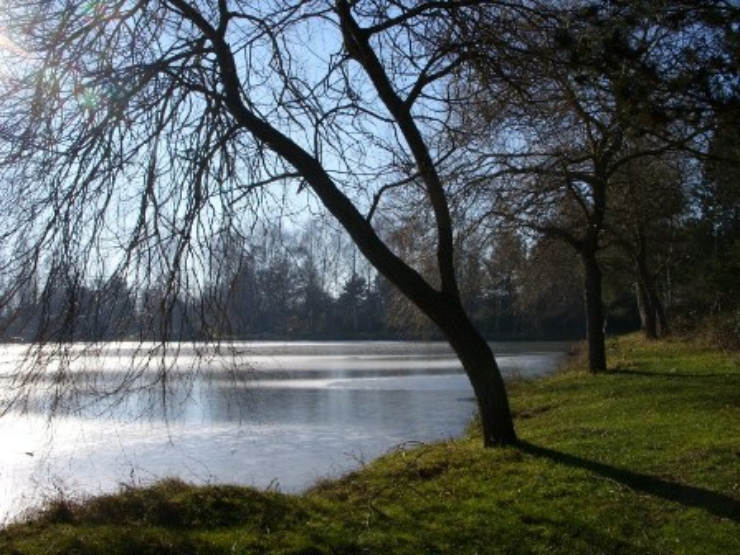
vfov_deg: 37.7
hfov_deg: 49.0
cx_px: 370
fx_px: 812
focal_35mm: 38
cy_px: 278
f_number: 7.4
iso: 50
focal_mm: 7.8
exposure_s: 1/309
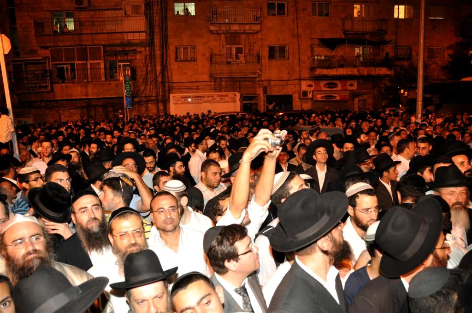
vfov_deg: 47.8
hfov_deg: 67.4
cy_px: 156
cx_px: 236
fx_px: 354
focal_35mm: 27
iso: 800
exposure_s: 1/60
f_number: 4
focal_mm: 18
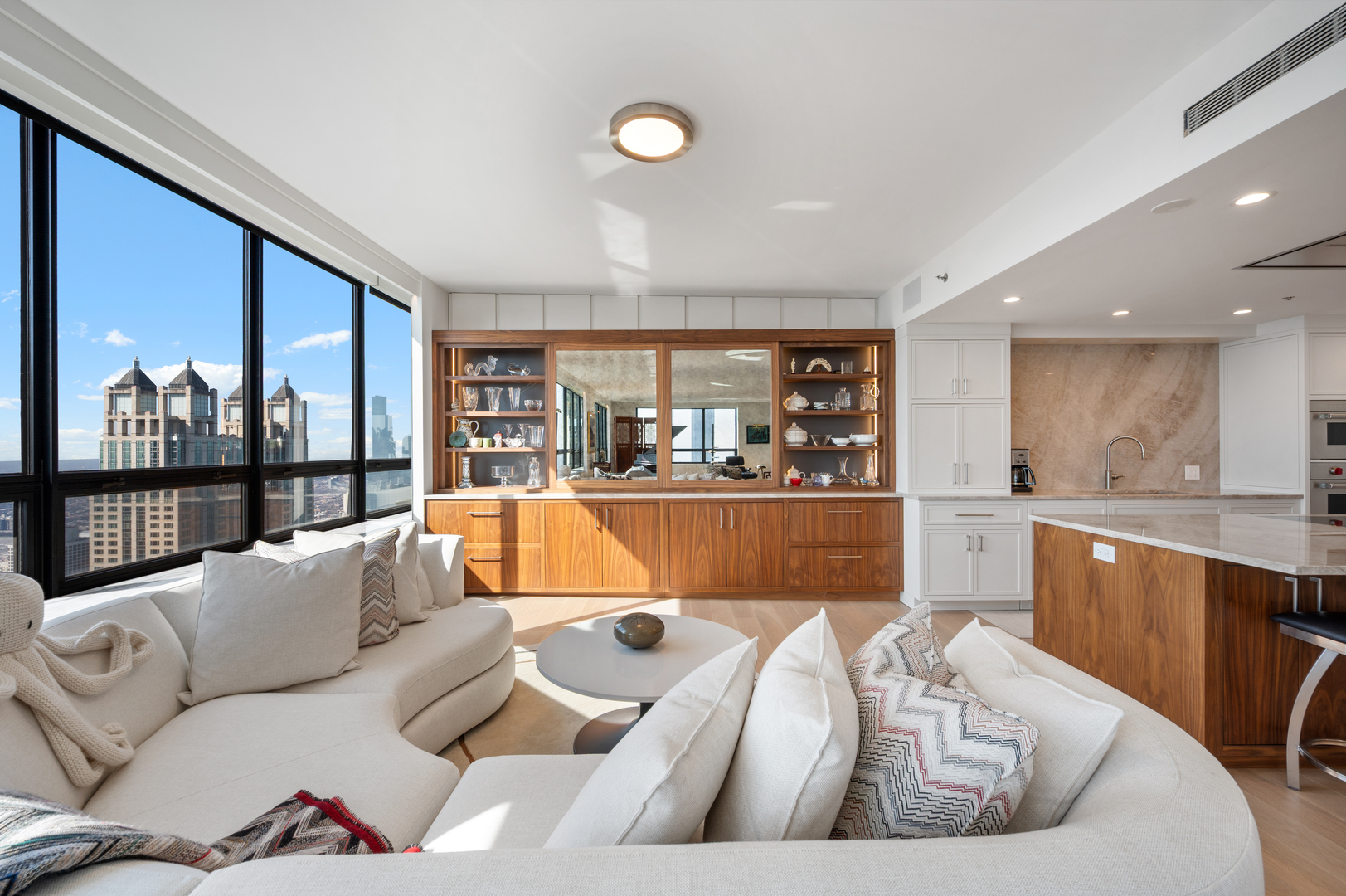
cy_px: 448
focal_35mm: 14
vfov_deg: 81.1
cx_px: 673
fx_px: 523
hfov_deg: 104.3
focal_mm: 14
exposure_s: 1/8
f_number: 11
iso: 100
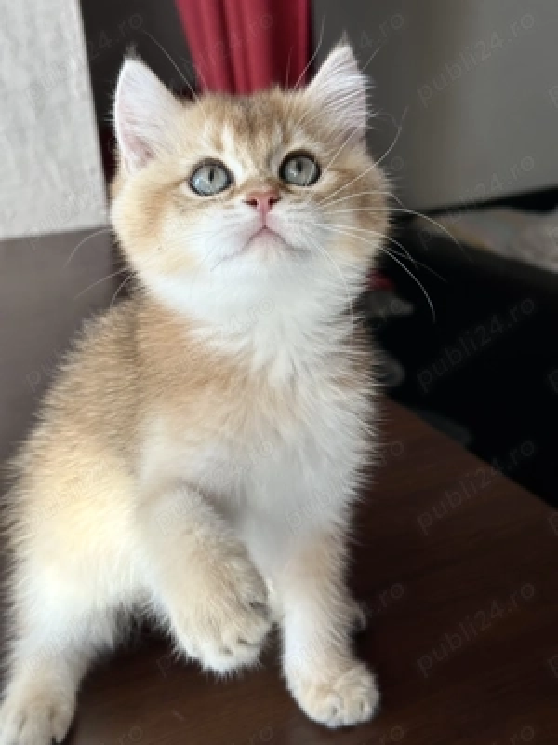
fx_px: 1032
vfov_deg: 39.7
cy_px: 372
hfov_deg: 30.3
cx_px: 279
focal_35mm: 48
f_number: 1.78
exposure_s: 1/169
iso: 50
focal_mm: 6.86
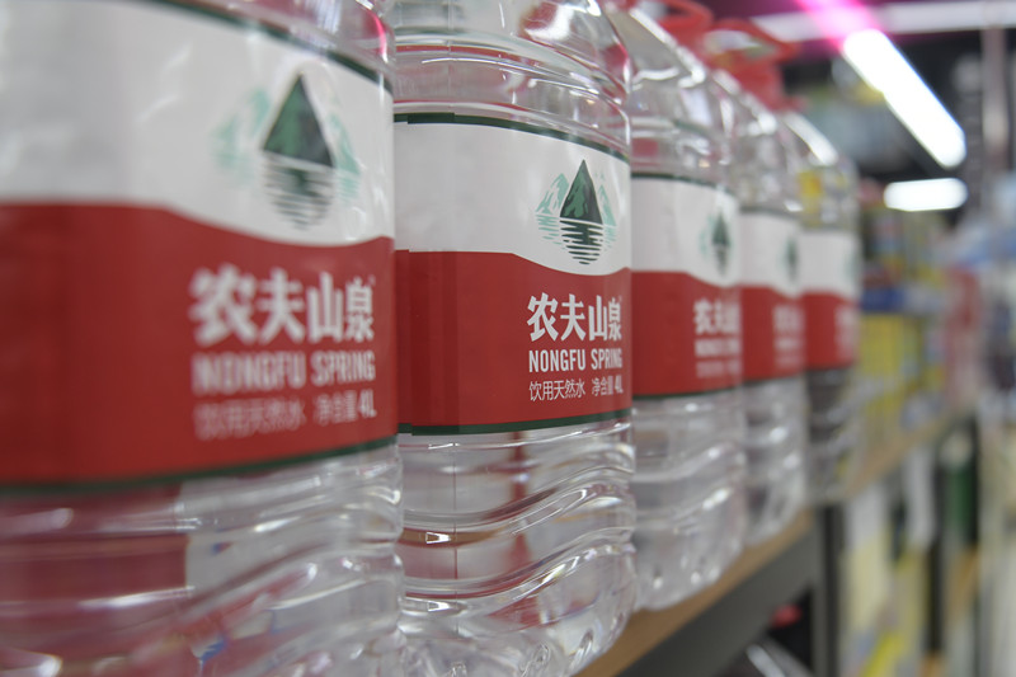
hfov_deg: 53.1
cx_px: 508
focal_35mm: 36
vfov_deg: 36.9
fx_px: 1016
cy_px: 338
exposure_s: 1/250
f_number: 2.8
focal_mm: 24
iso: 500
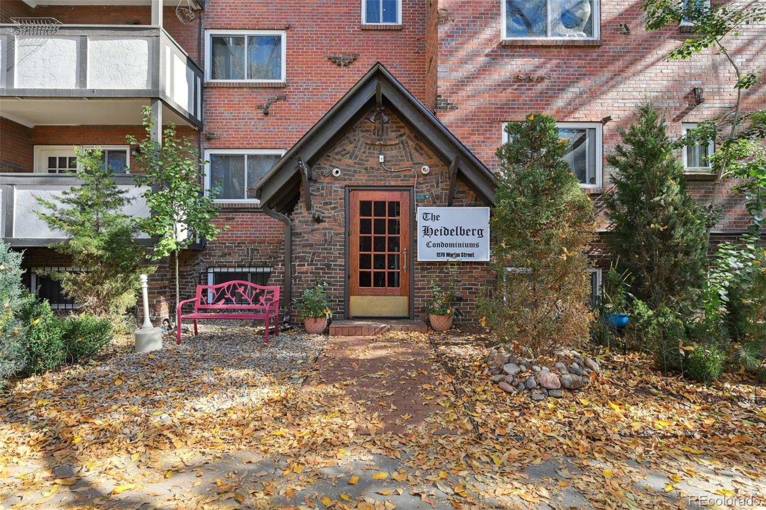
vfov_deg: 70.4
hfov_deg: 93.3
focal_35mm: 17
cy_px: 255
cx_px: 383
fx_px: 362
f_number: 11
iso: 400
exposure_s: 1/100
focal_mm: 17
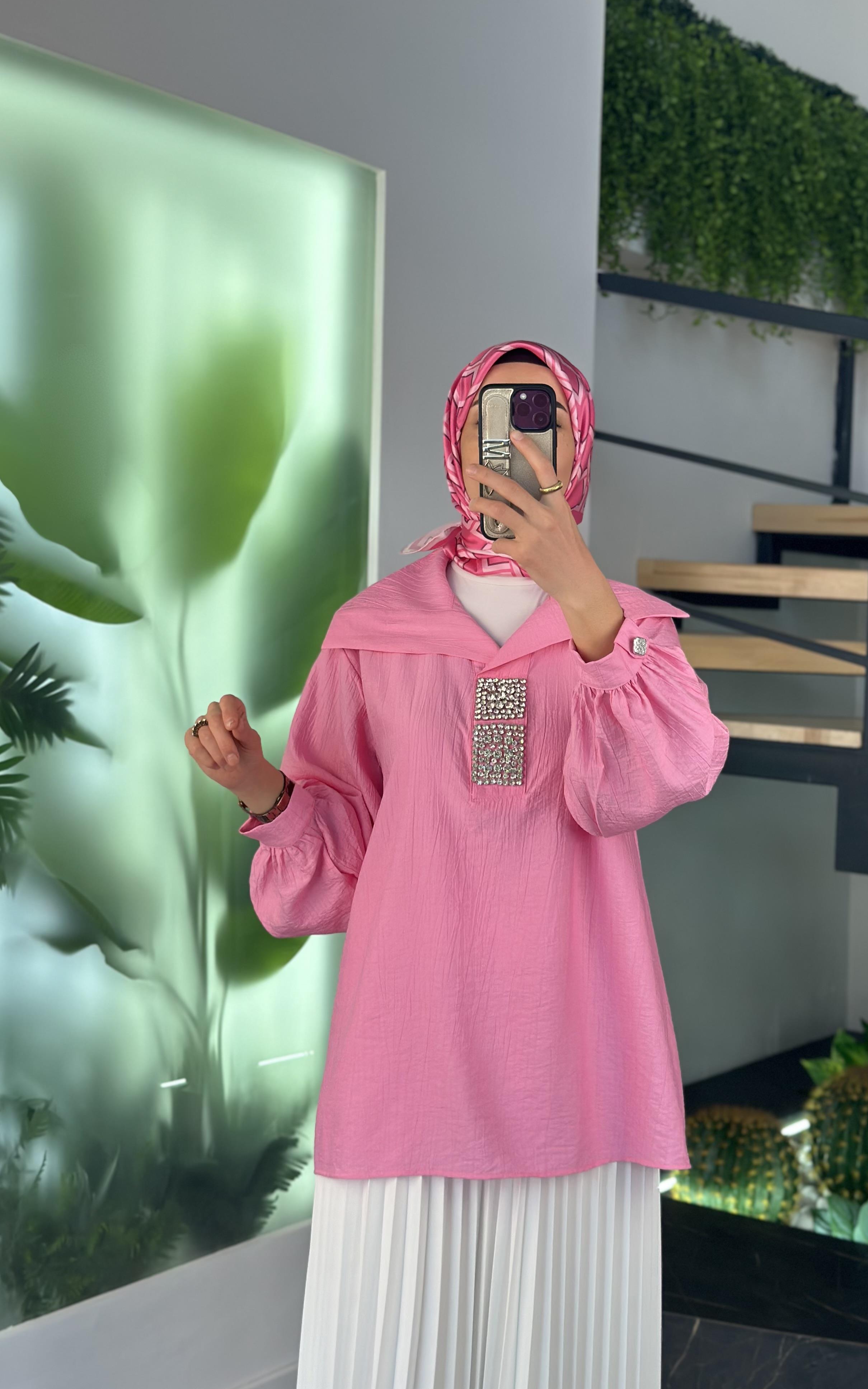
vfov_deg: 38.2
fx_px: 2006
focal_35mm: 53
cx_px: 508
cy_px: 682
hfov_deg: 24.4
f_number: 1.78
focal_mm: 6.86
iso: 80
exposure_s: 1/482
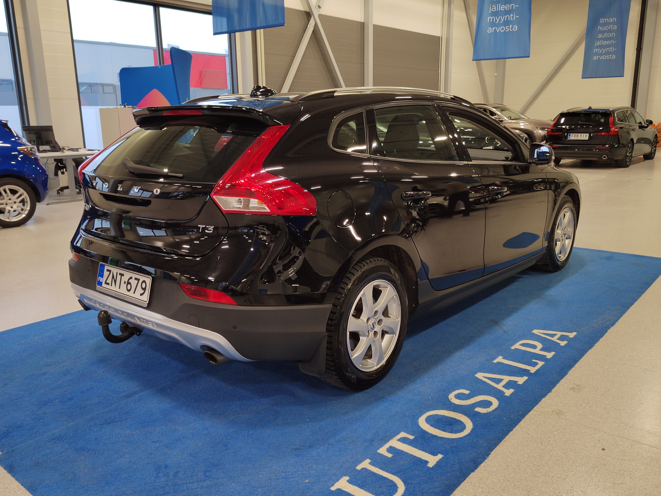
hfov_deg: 61.7
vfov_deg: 48.2
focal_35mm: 29
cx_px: 330
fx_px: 554
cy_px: 248
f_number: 1.9
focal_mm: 5.52
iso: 534
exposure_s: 1/100
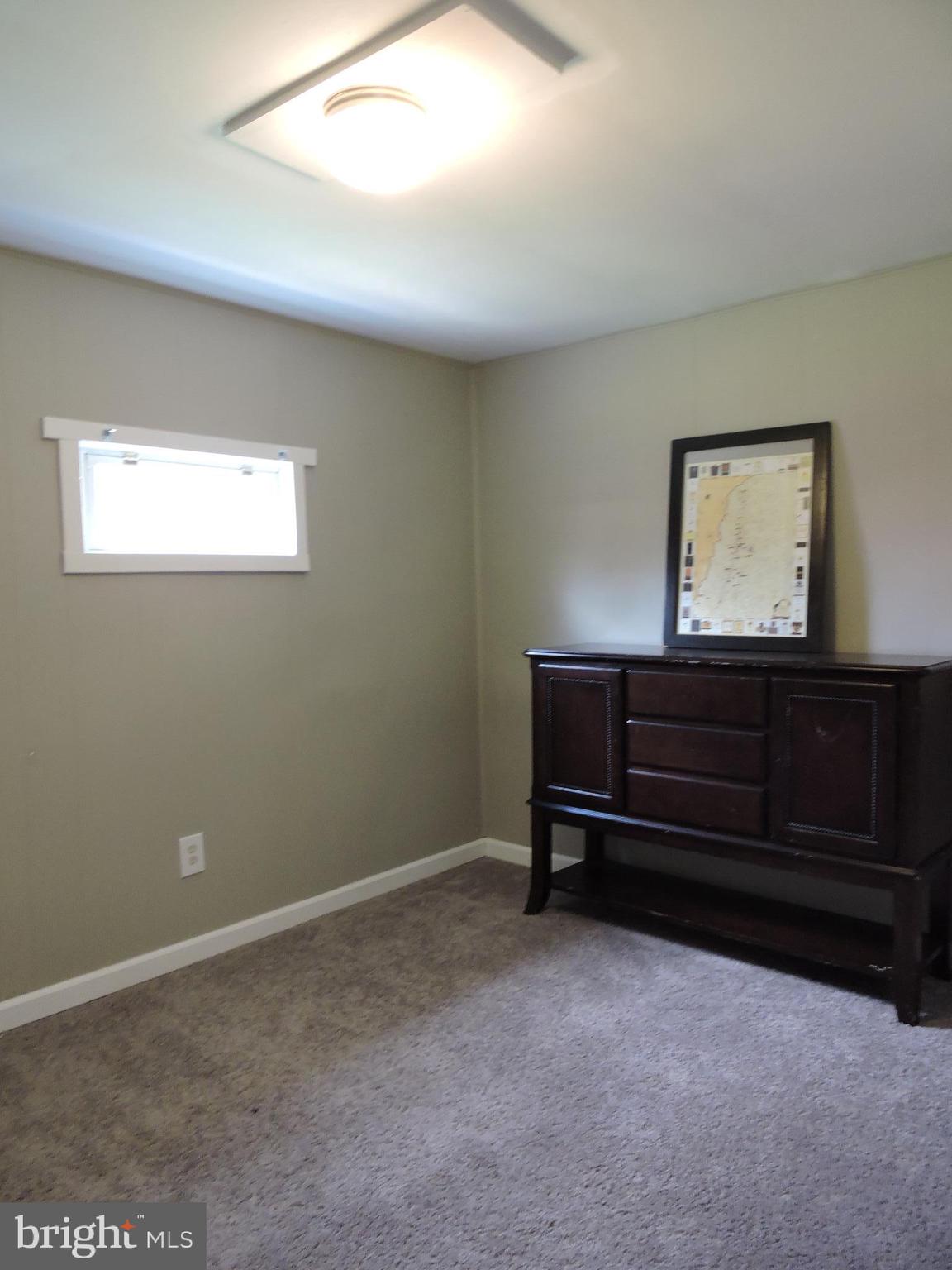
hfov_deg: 56.8
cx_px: 476
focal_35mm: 24
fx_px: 880
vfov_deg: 71.6
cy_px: 635
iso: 400
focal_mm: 4.3
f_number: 3.3
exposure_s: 1/10
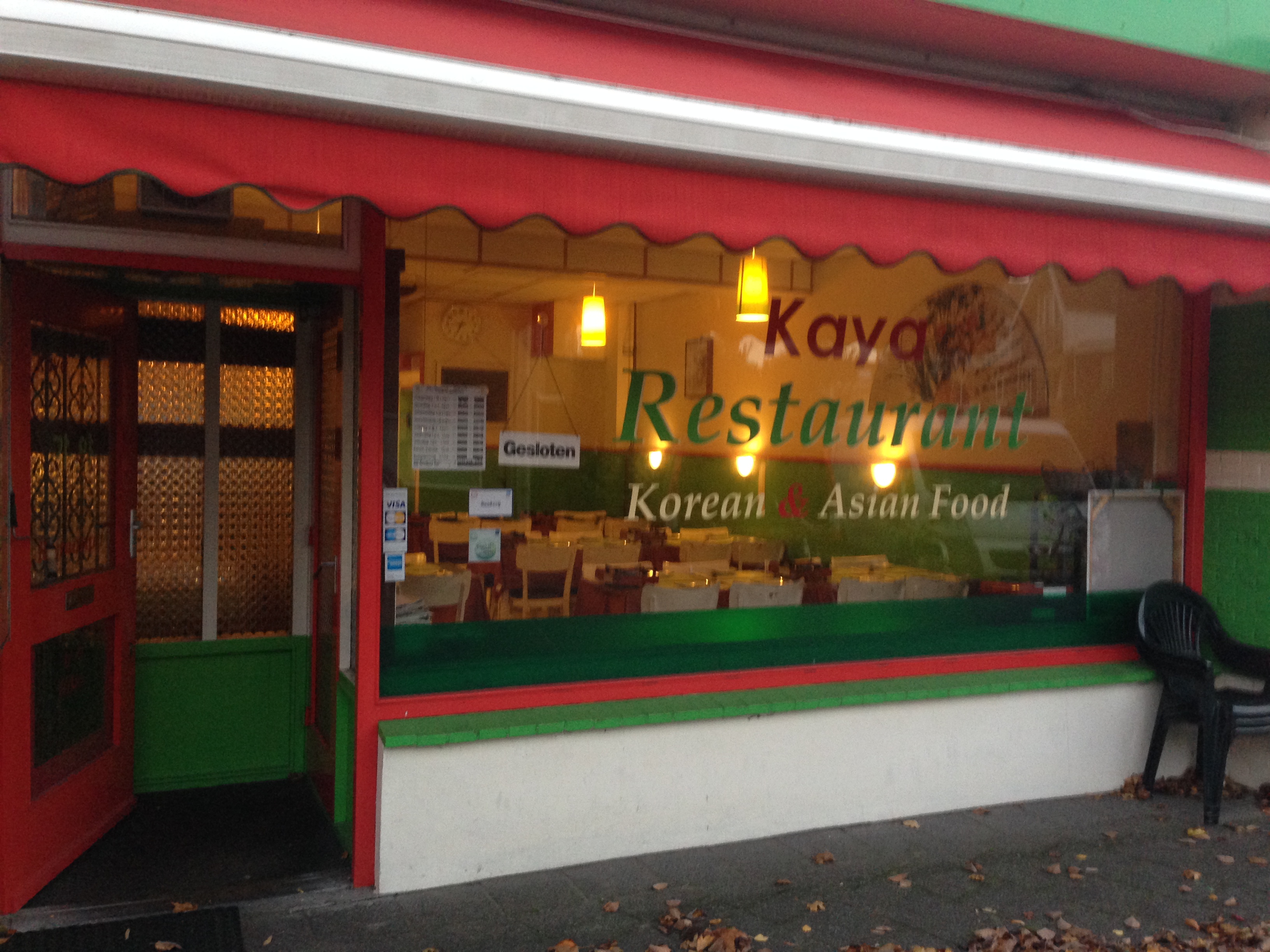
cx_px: 635
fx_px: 1211
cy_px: 476
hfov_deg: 55.4
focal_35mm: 33
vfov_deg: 42.9
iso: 200
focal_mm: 4.12
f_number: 2.4
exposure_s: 1/20
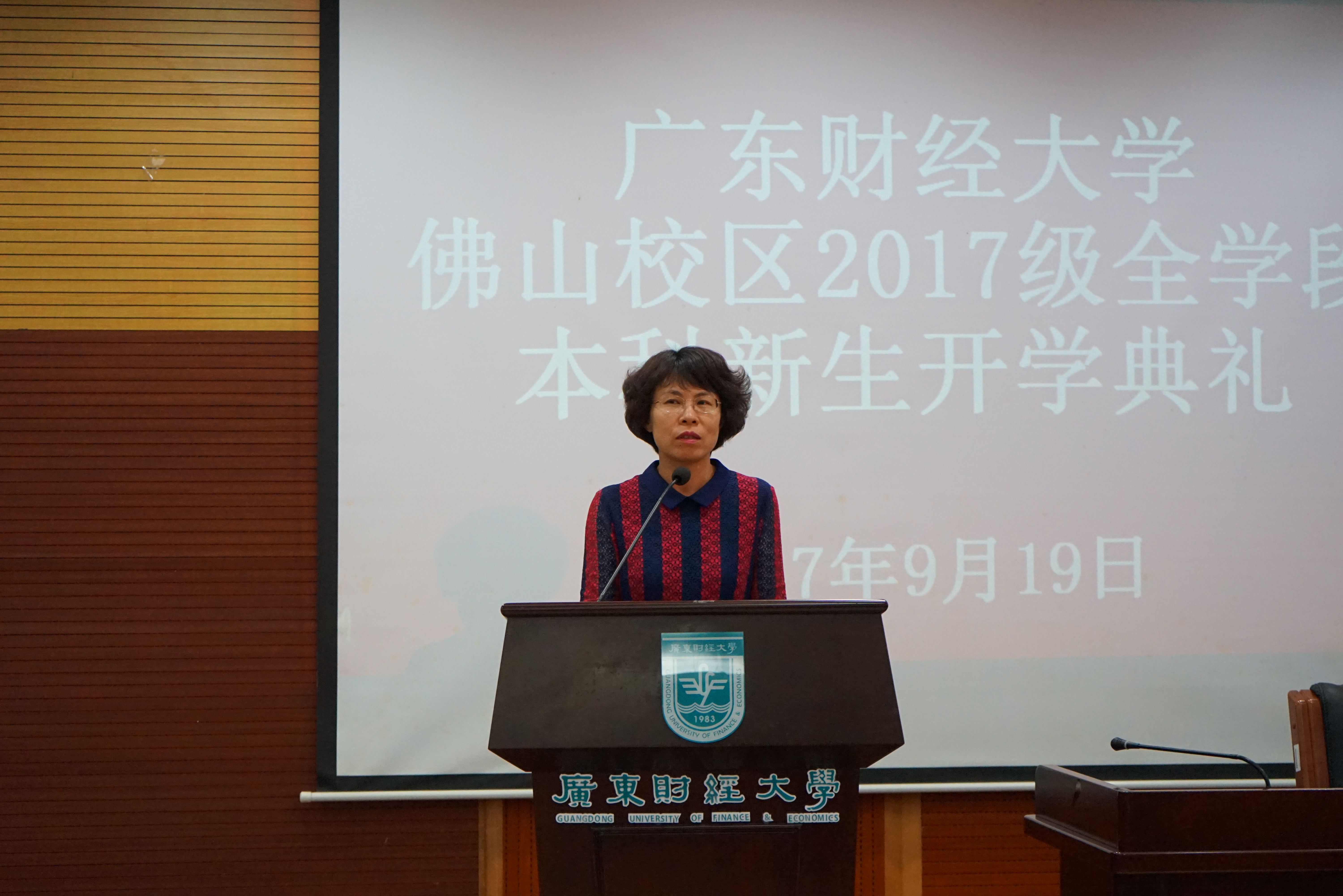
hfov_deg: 30.1
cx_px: 672
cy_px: 448
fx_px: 2499
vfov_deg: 20.3
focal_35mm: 67
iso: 5000
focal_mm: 67
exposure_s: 1/160
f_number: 5.6
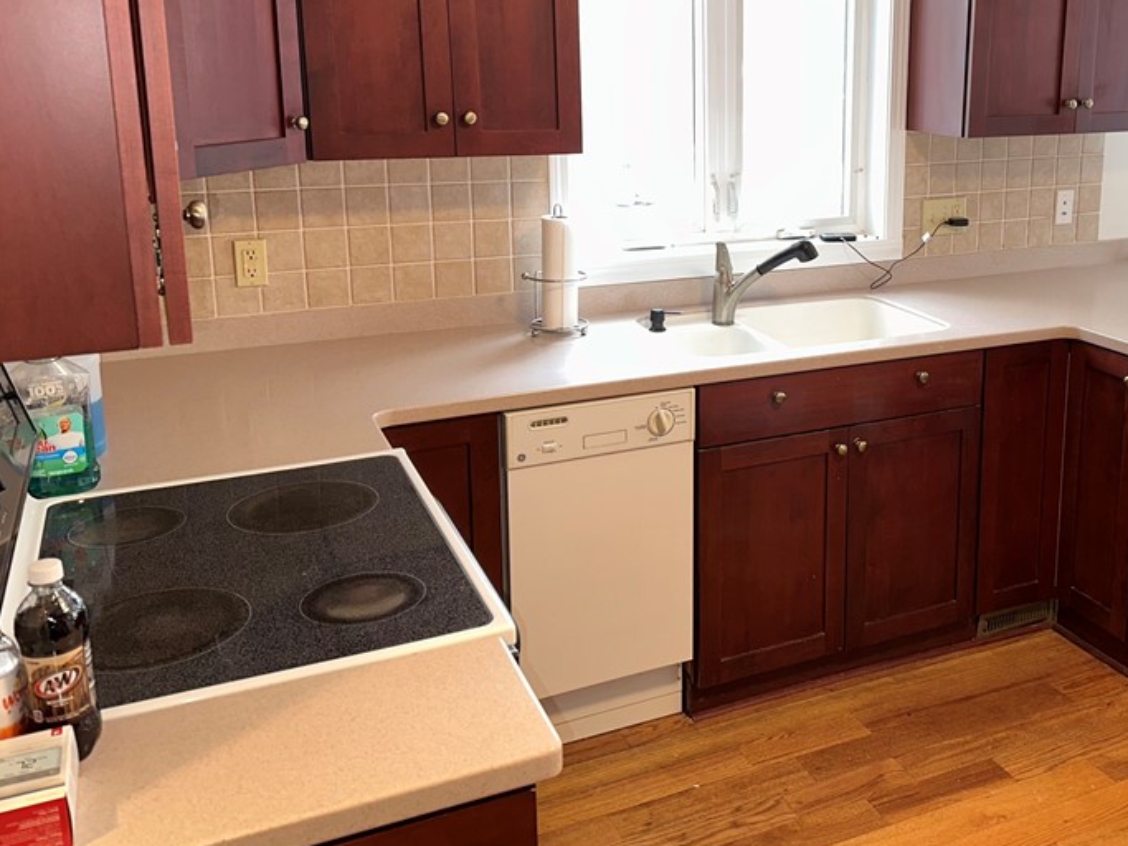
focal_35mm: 36
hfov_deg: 50.2
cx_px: 776
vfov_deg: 39.2
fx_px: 1173
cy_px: 283
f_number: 1.78
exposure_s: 1/26
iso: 80
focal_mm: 6.86
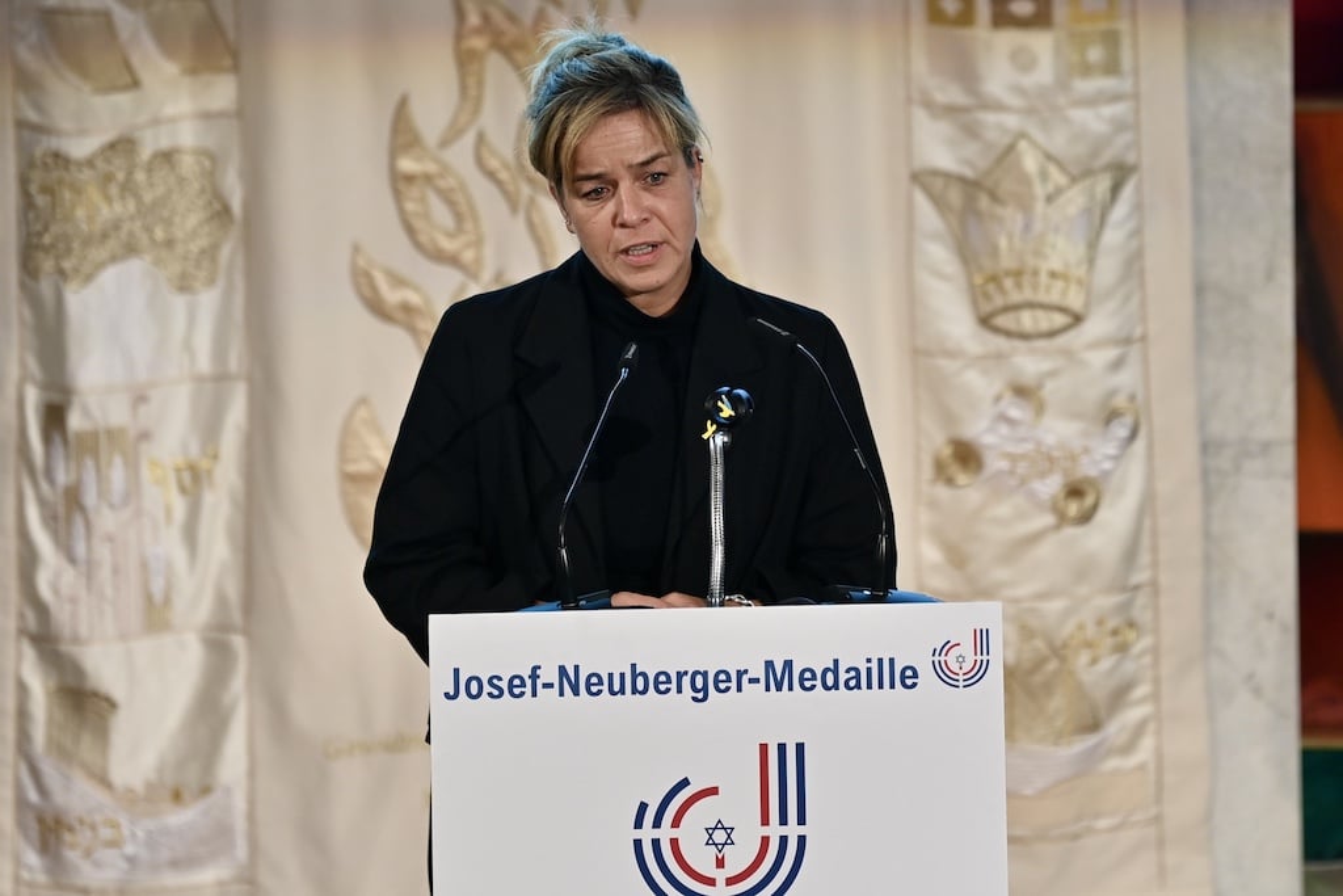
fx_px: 7462
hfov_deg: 10.3
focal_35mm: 200
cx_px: 672
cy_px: 448
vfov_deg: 6.9
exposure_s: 1/100
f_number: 2.8
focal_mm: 200
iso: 560
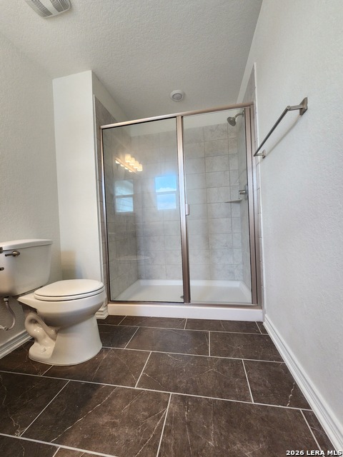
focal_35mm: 13
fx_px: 172
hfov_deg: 89.9
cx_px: 172
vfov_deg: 106.2
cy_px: 228
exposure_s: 1/60
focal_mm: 2.2
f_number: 2.2
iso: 160
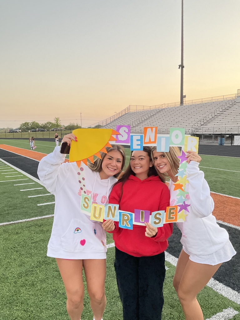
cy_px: 160
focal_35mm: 29
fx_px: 268
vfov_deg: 61.7
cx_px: 120
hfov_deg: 48.2
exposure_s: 1/60
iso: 80
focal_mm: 3
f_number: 1.8
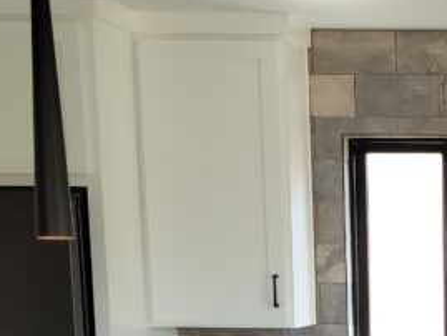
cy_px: 471
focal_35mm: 99
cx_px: 585
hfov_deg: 18.4
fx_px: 1279
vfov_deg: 14.2
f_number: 1.8
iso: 64
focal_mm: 5.4
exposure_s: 1/60
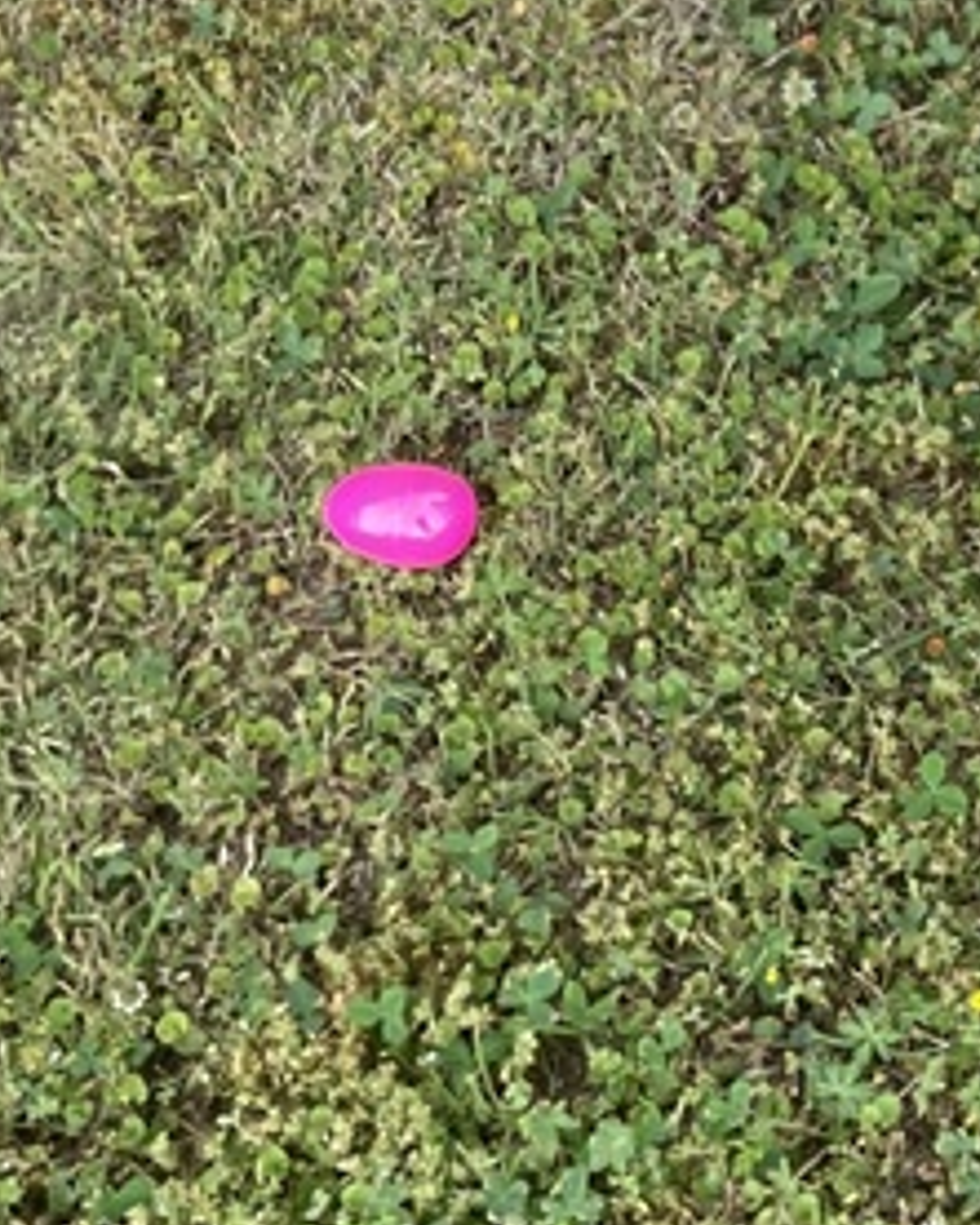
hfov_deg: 15.0
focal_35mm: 94
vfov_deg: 19.2
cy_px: -244
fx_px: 3406
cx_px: 1548
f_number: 1.6
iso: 32
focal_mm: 4.2
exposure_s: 1/458
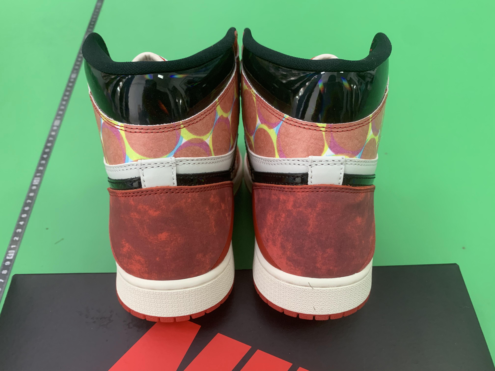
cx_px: 248
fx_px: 372
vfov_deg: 53.1
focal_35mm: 26
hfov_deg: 67.3
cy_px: 186
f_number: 1.8
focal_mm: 4.25
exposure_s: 1/60
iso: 250
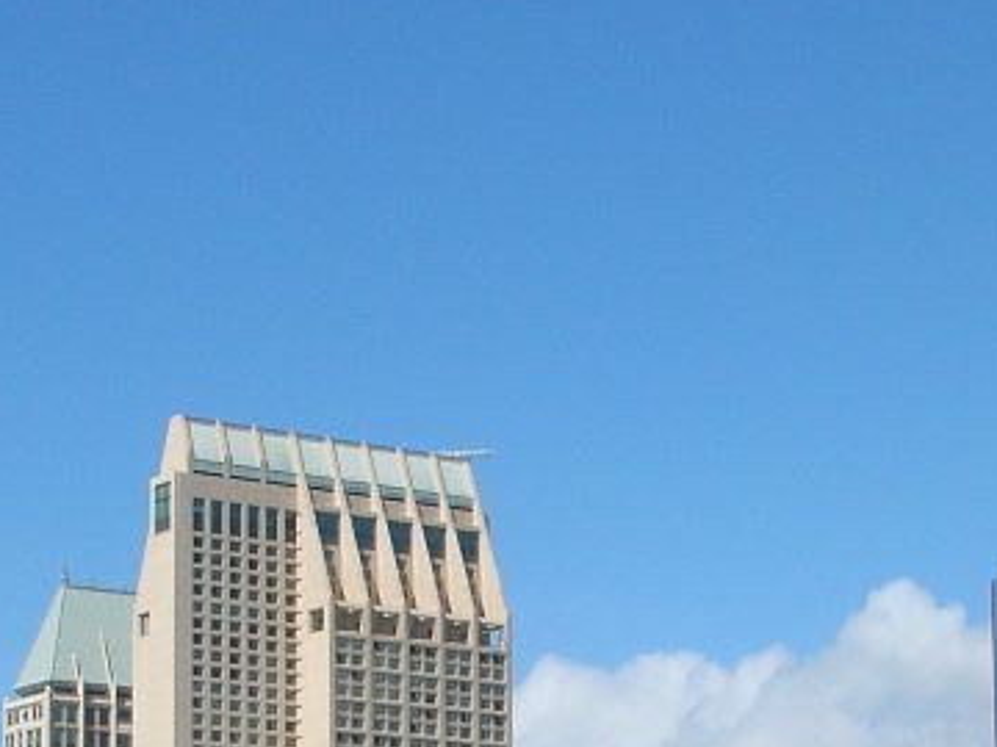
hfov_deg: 17.7
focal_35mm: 111
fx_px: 3197
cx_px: 648
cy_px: 849
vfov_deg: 13.1
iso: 50
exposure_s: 1/394
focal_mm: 5.8
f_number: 5.6
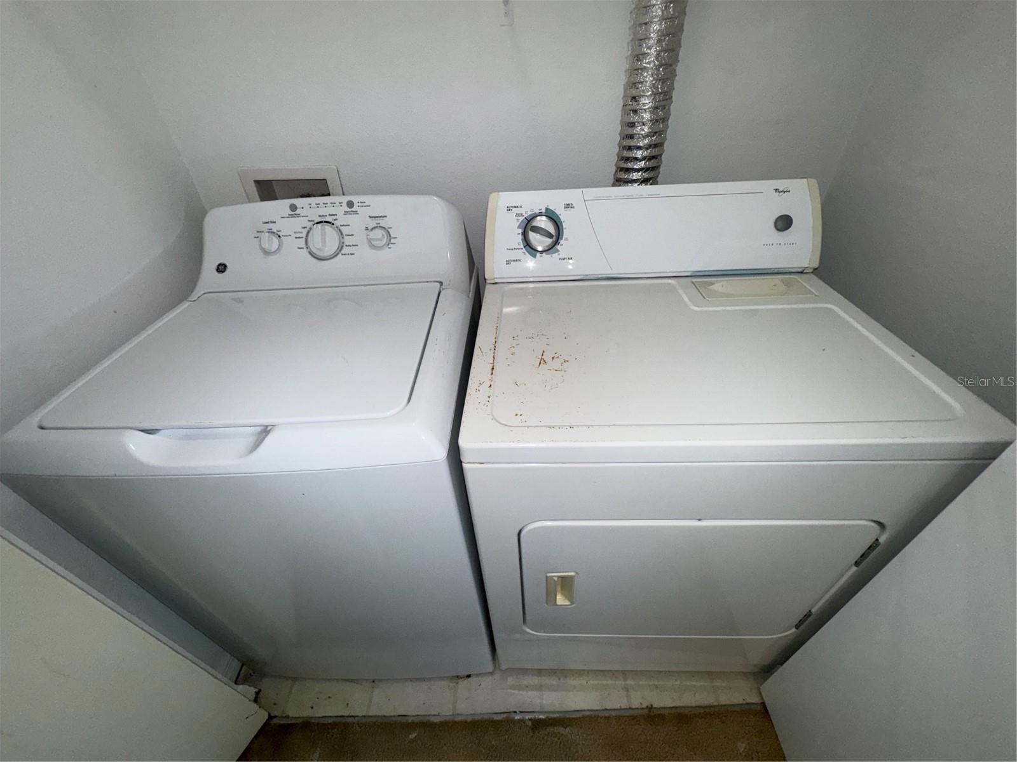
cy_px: 381
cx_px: 508
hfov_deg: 102.1
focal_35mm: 14
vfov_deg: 85.7
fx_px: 411
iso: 80
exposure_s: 1/86
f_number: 2.2
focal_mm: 2.22
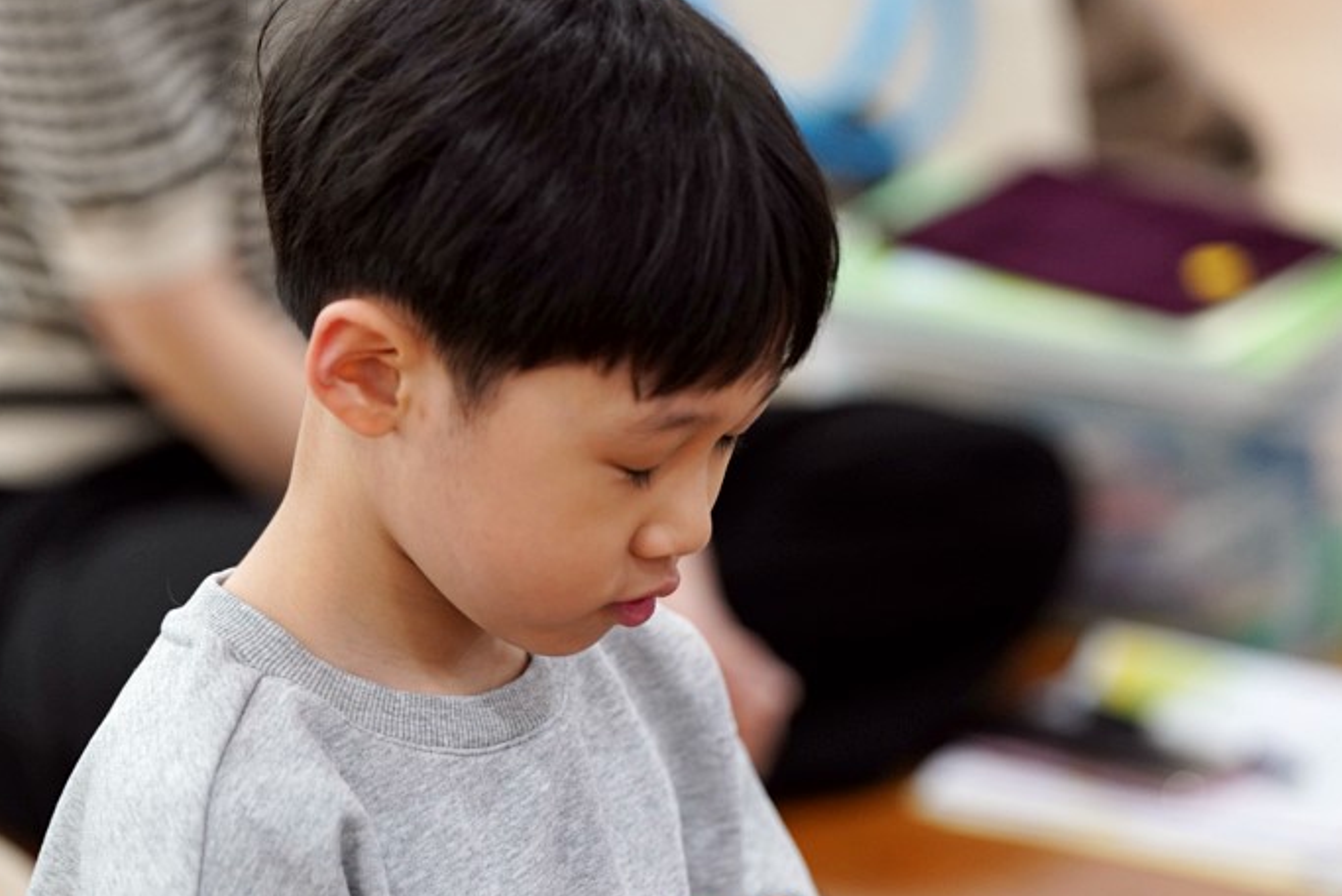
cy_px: 566
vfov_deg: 6.4
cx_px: 664
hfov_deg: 9.5
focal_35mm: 216
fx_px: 8055
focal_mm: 164
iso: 1600
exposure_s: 1/200
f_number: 3.2
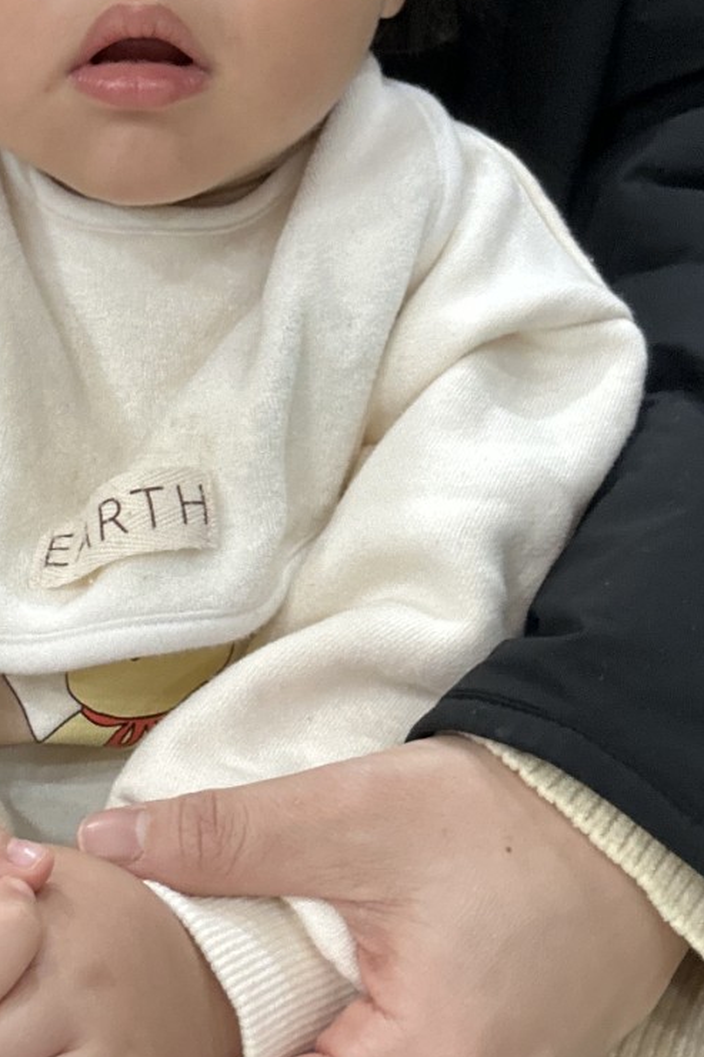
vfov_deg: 36.4
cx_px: 178
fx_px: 1585
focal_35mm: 54
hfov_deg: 24.8
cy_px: 321
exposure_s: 1/60
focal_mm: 2.69
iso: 250
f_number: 1.9
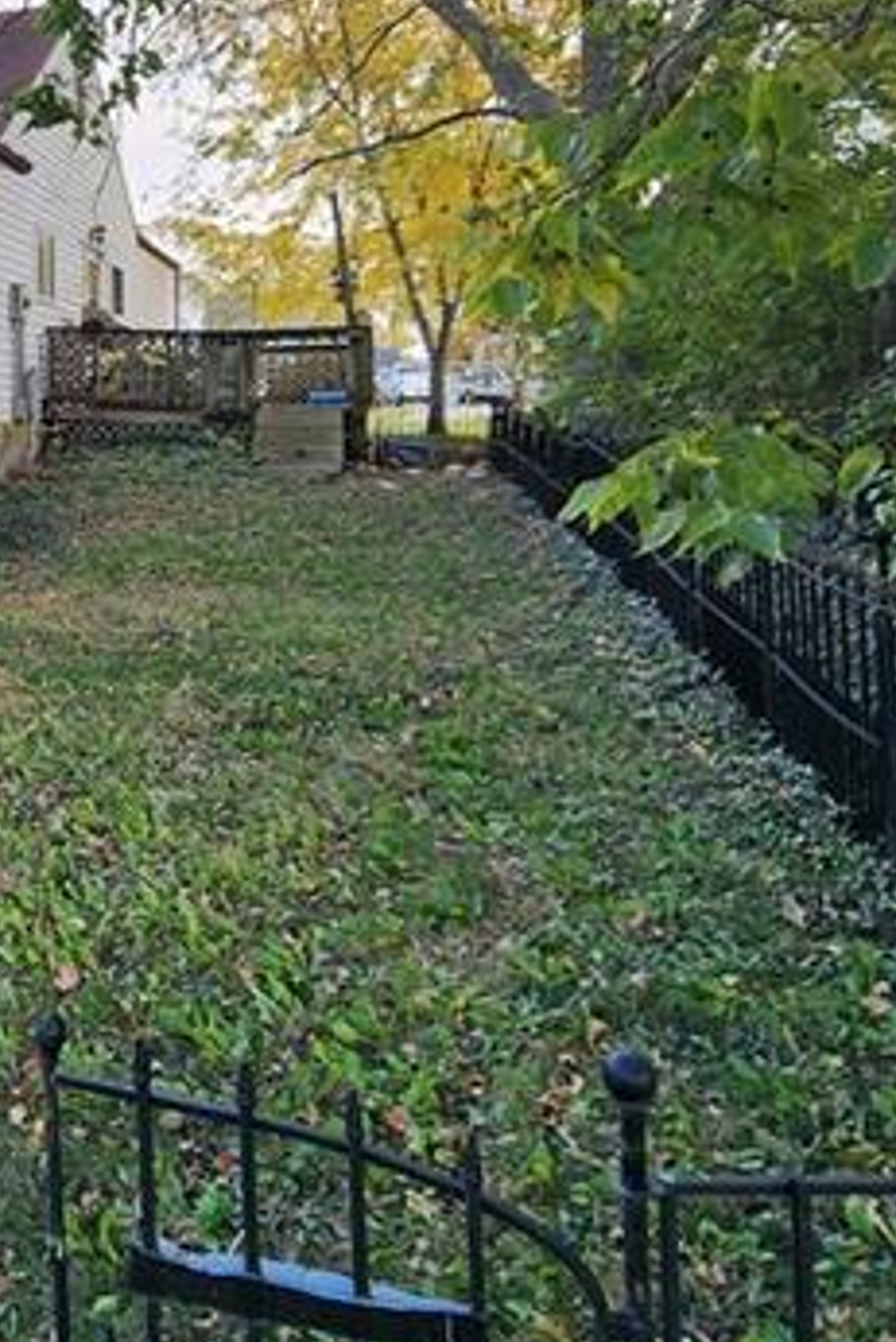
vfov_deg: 60.7
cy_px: 469
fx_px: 1119
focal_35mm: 30
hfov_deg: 38.1
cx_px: -31
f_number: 2.2
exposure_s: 1/212
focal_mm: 2.2
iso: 50
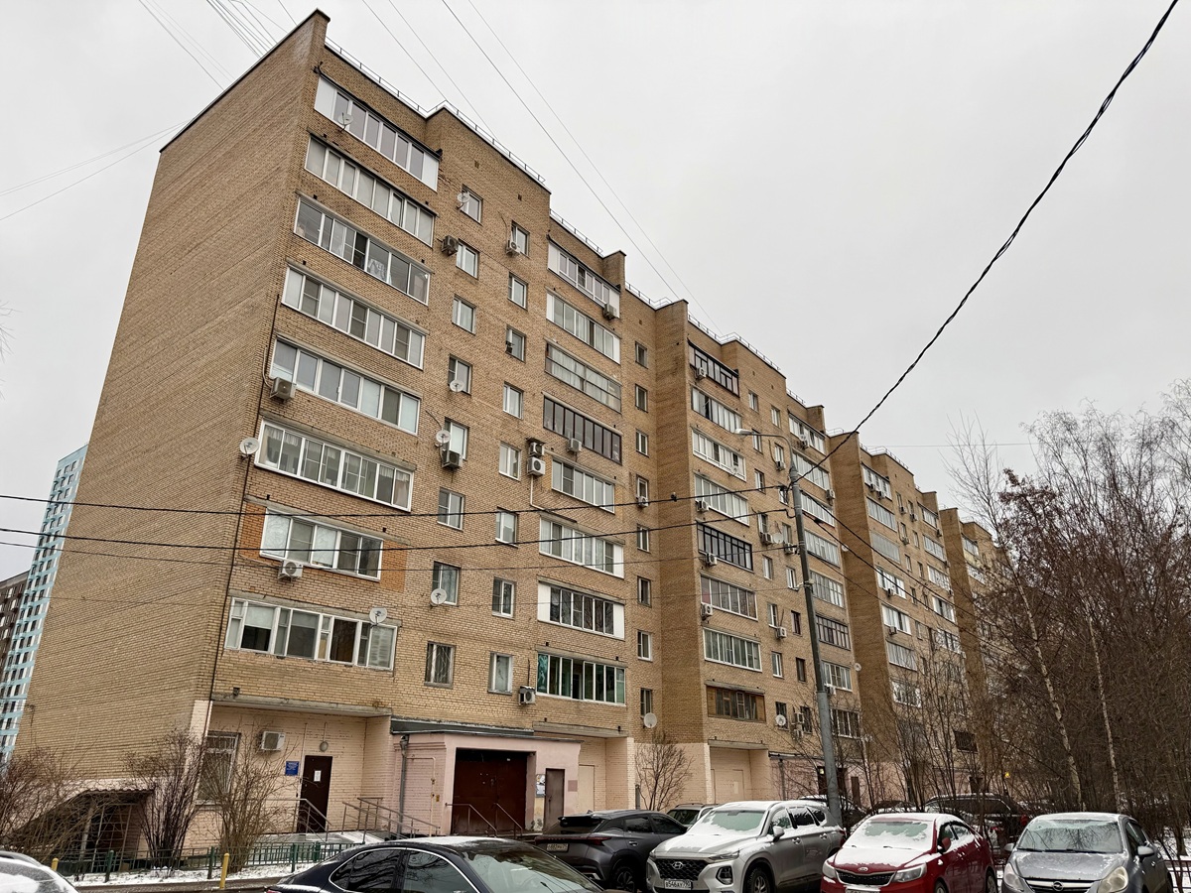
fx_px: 826
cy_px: 446
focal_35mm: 24
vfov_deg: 56.8
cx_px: 596
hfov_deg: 71.6
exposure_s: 1/421
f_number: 1.78
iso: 80
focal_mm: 6.76
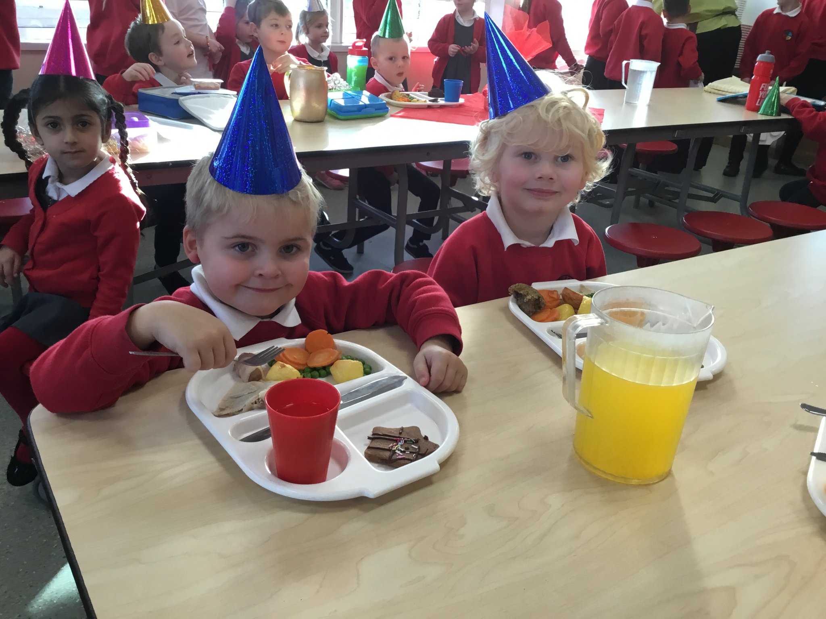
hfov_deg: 58.4
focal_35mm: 31
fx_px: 740
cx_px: 413
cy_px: 310
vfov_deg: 45.4
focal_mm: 3.3
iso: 32
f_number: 2.4
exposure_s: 1/33
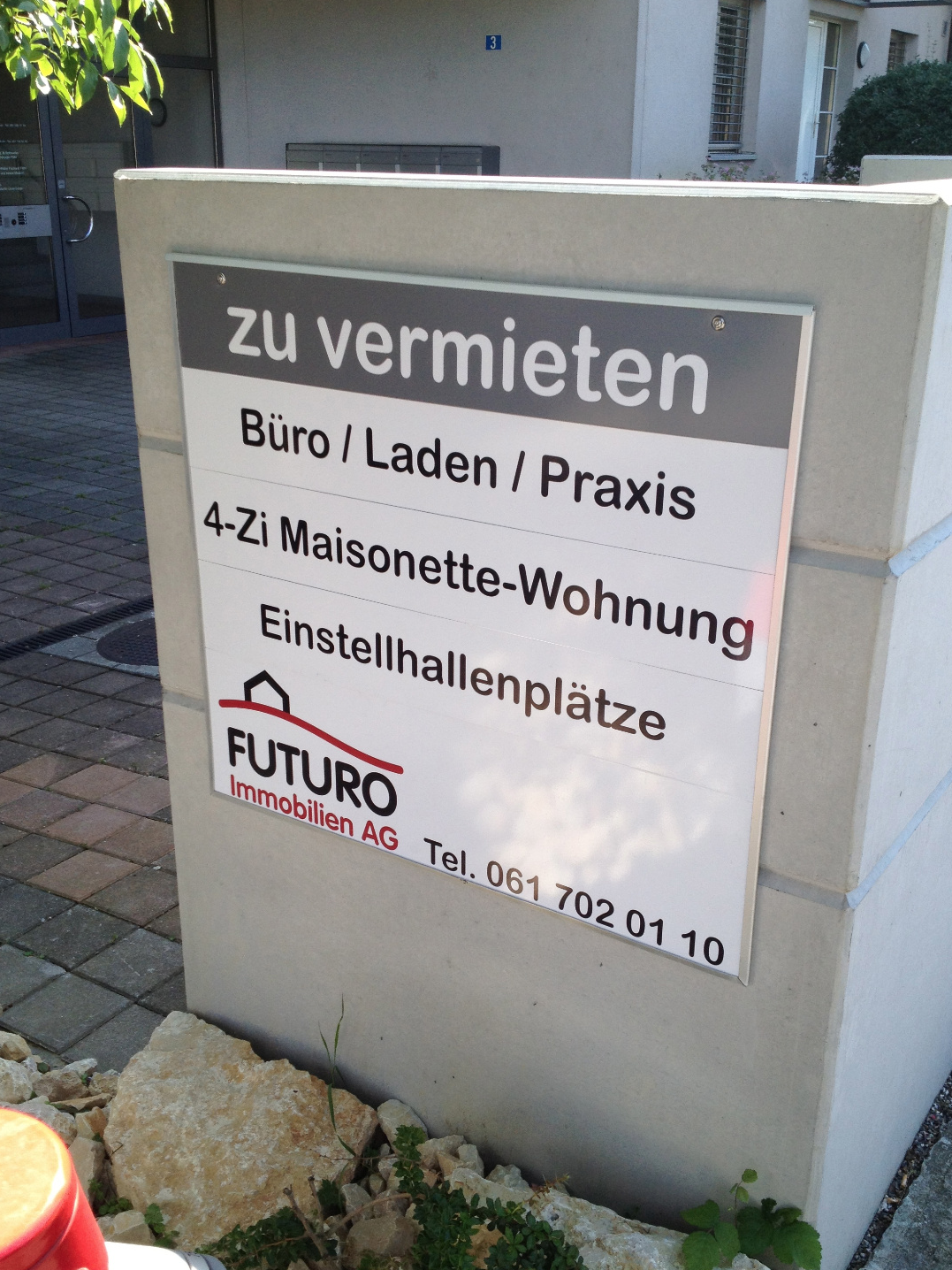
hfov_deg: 36.8
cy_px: 676
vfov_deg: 47.8
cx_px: 476
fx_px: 1430
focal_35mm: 39
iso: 64
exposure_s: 1/397
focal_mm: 4.28
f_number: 2.4
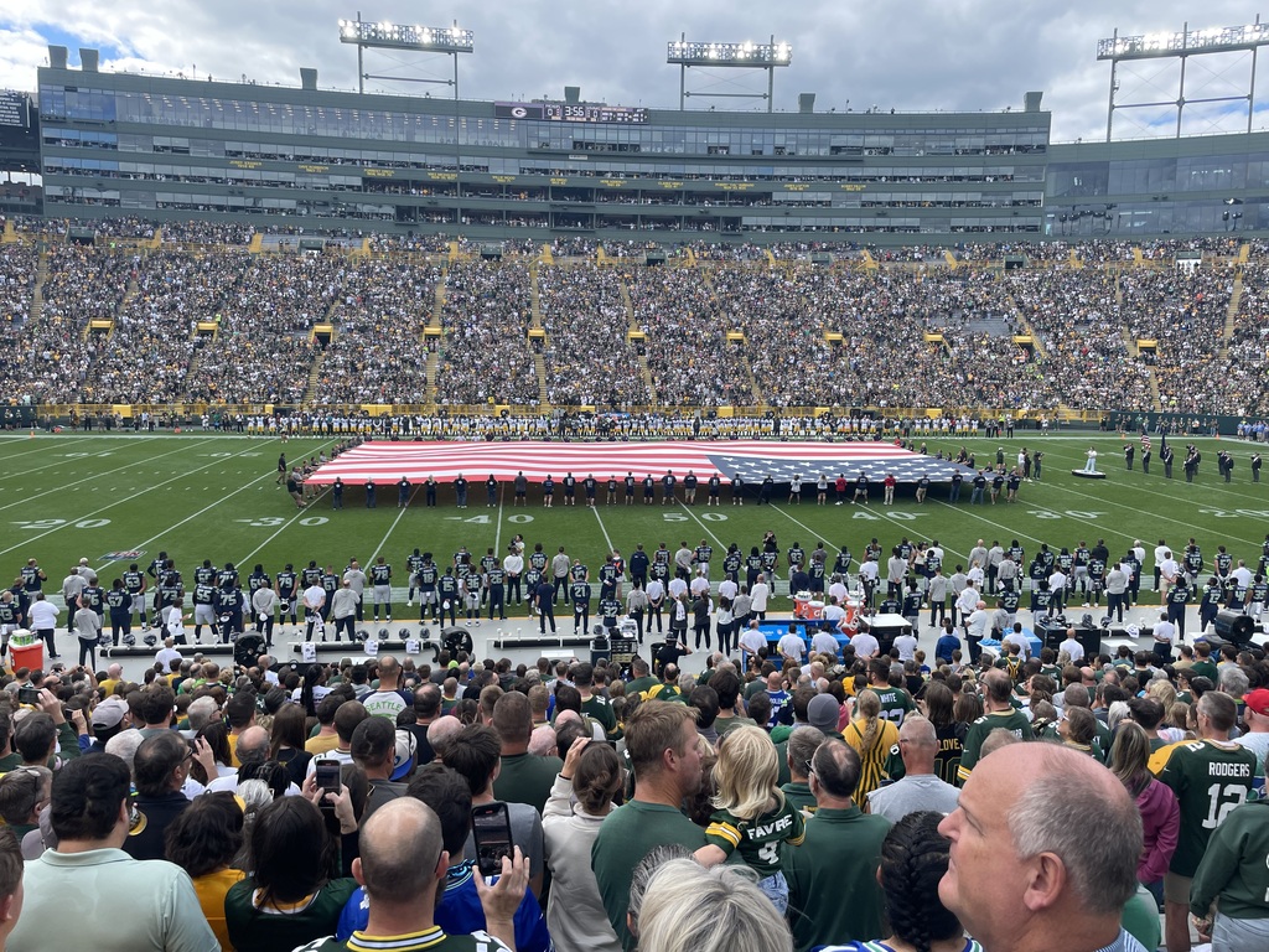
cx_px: 634
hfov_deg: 67.3
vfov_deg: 53.1
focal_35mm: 26
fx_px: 953
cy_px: 476
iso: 32
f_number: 1.6
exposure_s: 1/1247
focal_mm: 4.2
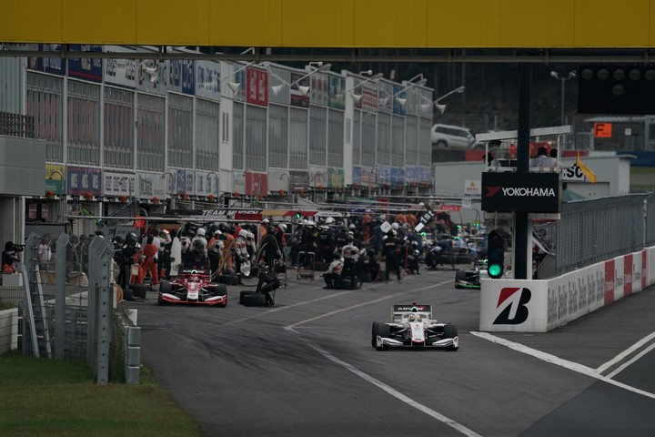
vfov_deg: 2.3
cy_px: 218
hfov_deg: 3.4
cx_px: 328
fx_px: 10916
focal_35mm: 600
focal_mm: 600
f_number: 7.1
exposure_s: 1/800
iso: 250
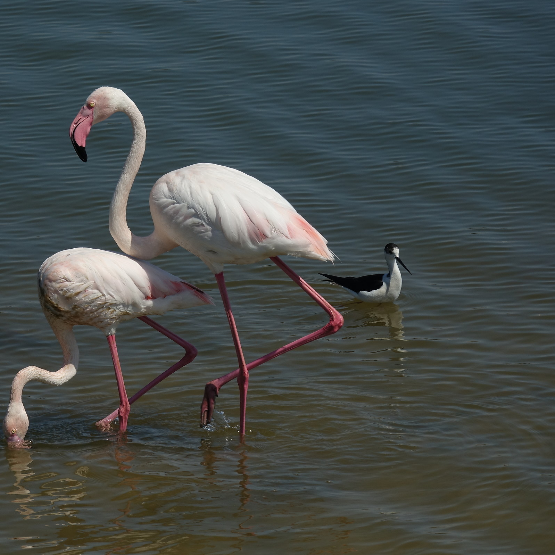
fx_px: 6947
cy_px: 278
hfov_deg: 4.6
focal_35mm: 383
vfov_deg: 4.6
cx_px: 173
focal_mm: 110.13
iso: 100
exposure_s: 1/500
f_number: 5.6
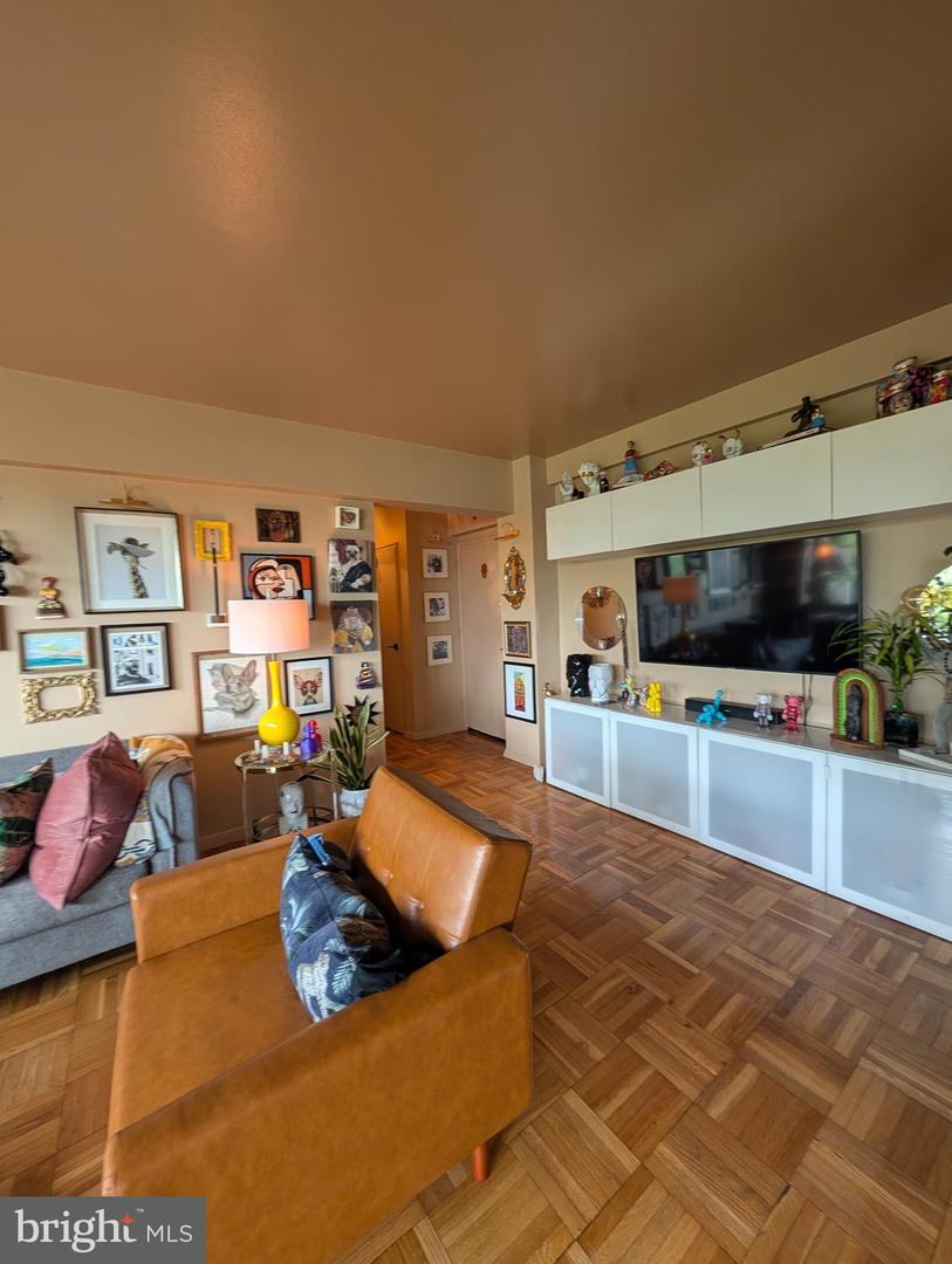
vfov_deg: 110.5
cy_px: 632
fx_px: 439
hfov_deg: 94.6
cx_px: 476
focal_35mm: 12
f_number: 1.7
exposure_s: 1/30
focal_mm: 2.02
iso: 62
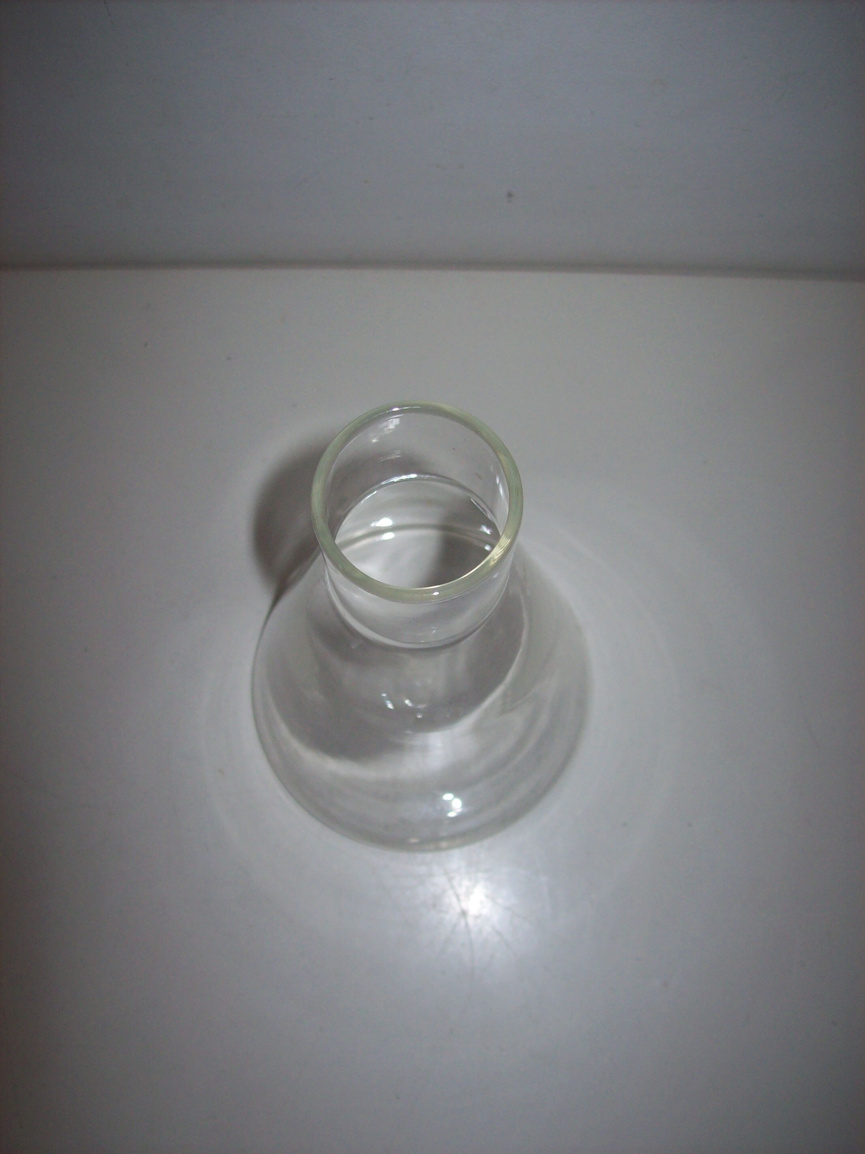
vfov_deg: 51.4
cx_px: 432
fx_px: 1200
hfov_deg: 39.6
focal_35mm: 36
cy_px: 577
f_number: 2.7
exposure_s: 1/64
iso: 80
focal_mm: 6
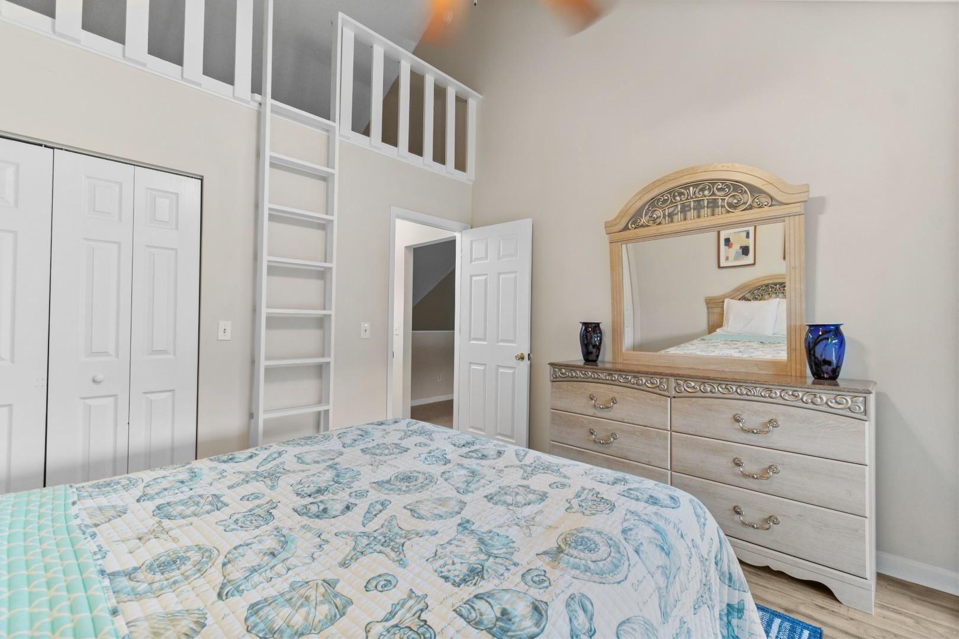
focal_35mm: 15
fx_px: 400
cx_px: 480
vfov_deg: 77.3
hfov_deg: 100.4
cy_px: 320
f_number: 4.5
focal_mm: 10
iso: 100
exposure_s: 1/13
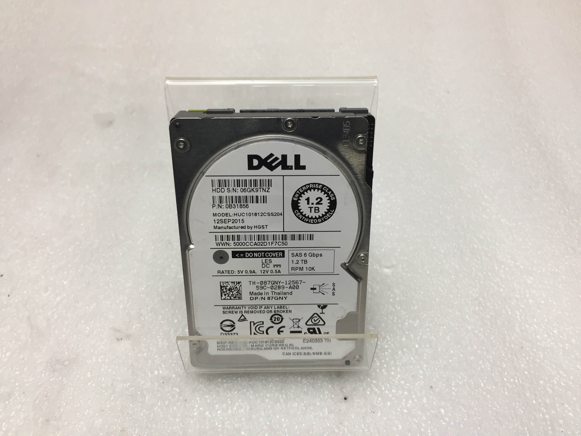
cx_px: 290
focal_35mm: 29
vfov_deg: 48.2
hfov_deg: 61.7
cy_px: 218
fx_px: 487
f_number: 2.2
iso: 40
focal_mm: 4.15
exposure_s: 1/40
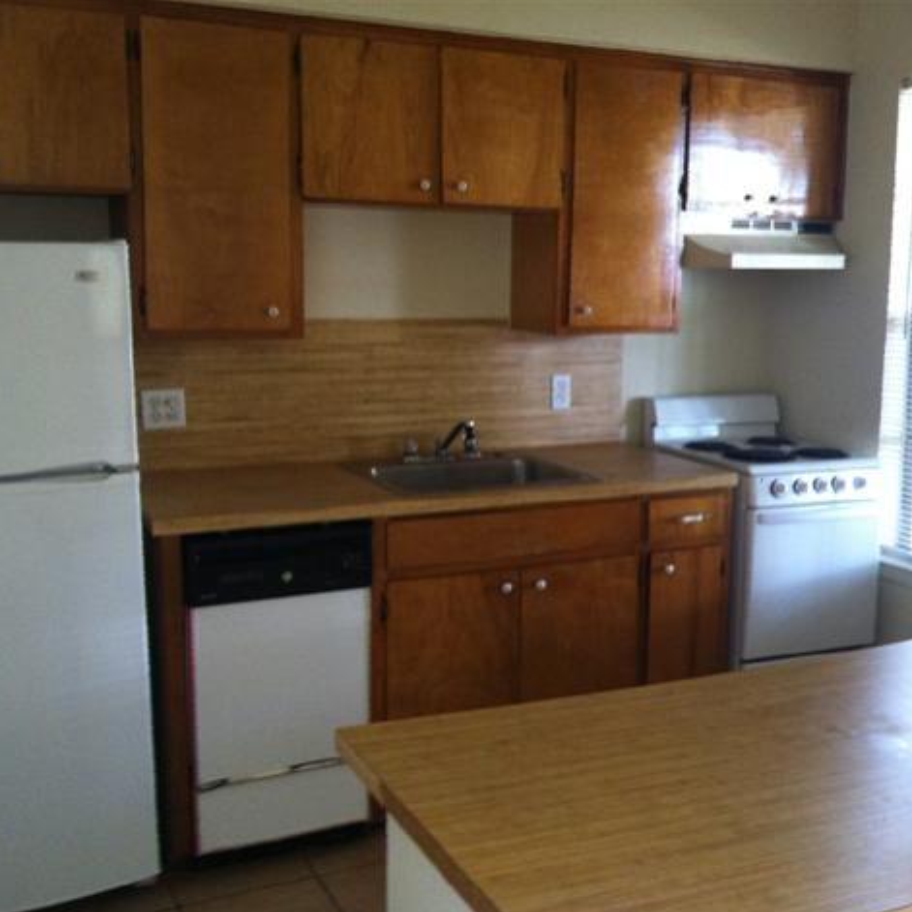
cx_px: 480
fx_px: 1252
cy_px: 461
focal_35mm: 42
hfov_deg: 40.0
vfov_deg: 40.0
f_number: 2.8
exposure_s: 1/15
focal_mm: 3.85
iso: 200
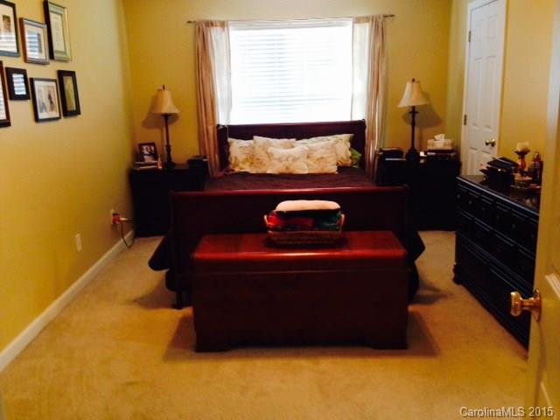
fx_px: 534
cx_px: 280
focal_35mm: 33
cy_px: 210
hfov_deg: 55.4
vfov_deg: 42.9
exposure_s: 1/20
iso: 200
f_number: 2.4
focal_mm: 4.12
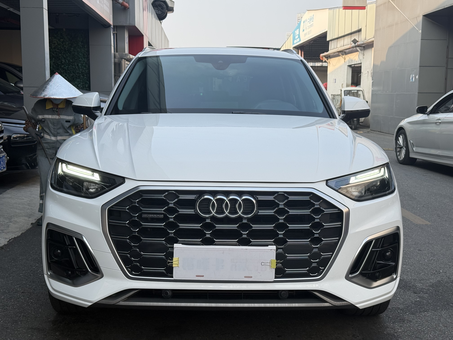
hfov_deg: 39.7
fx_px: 628
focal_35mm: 48
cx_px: 226
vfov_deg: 30.3
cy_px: 170
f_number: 1.78
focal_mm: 6.76
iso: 64
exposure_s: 1/1203
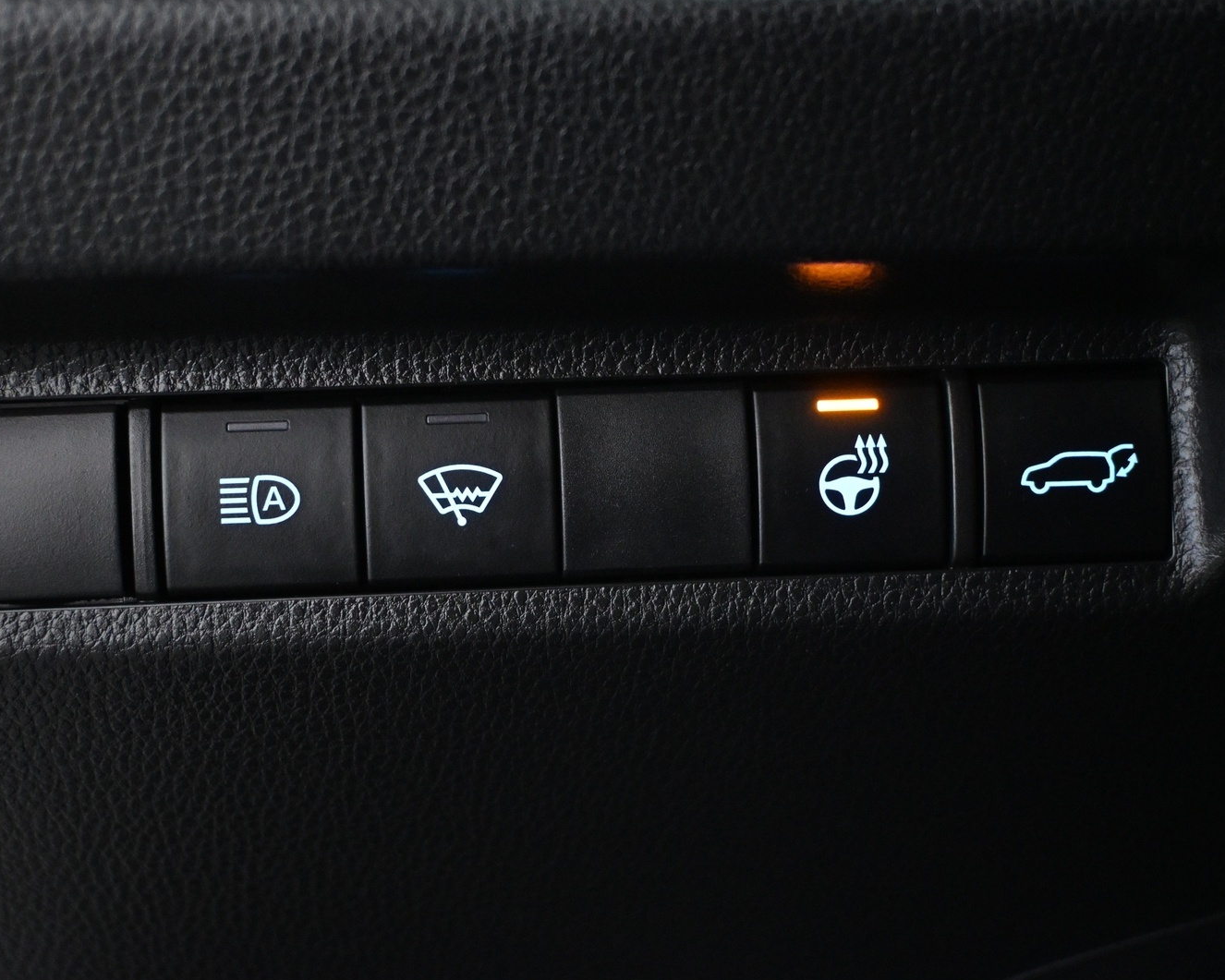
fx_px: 1715
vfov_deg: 31.9
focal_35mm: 47
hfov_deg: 39.3
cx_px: 564
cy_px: 494
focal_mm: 27.5
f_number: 4.5
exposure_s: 1/30
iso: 4000
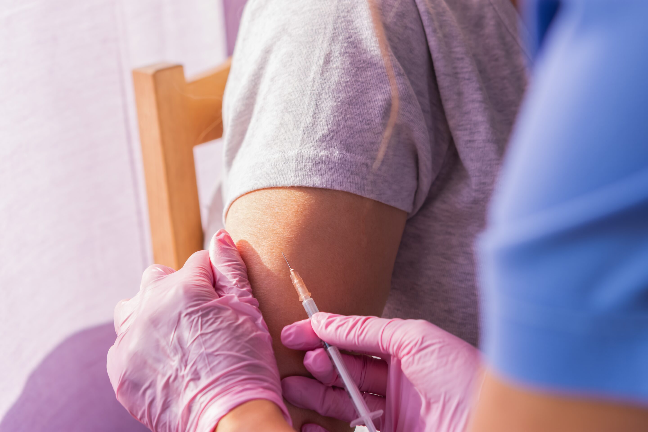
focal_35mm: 90
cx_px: 324
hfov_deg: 22.6
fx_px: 1620
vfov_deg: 15.2
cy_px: 216
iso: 100
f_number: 4
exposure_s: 1/160
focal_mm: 60
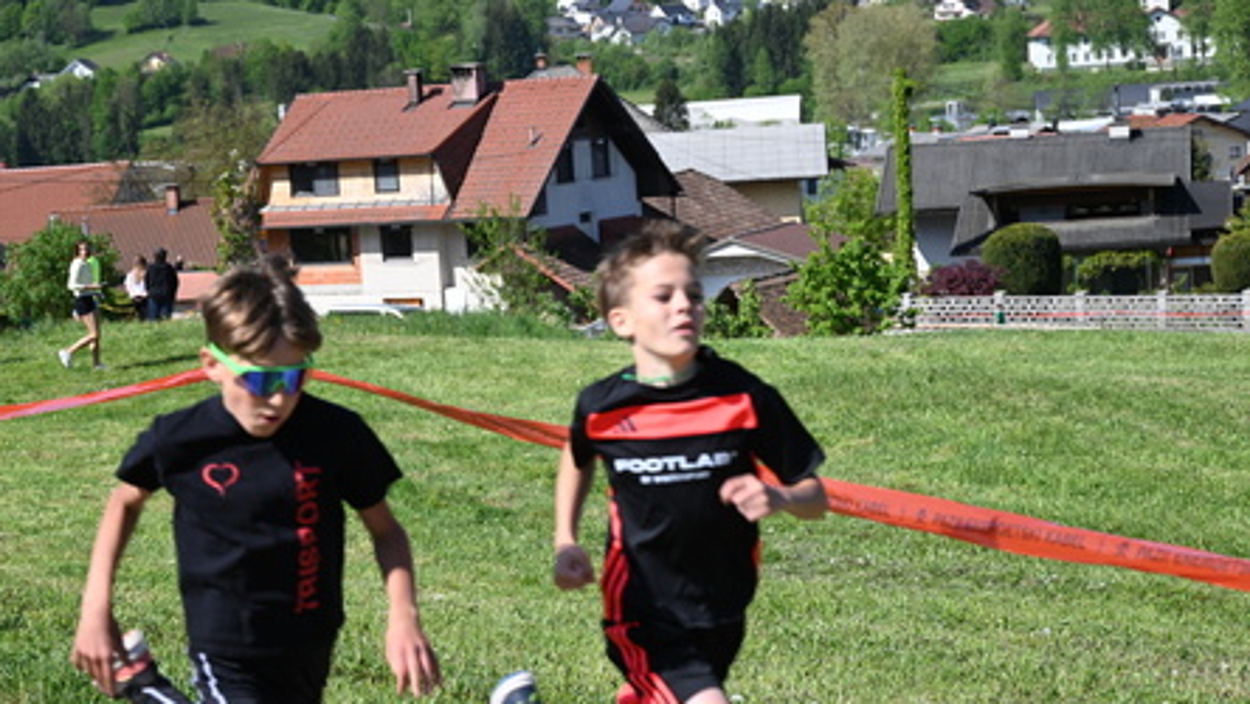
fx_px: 2884
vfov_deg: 13.9
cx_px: 619
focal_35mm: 87
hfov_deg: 24.5
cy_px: 394
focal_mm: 82
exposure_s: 1/320
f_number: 6.3
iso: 100
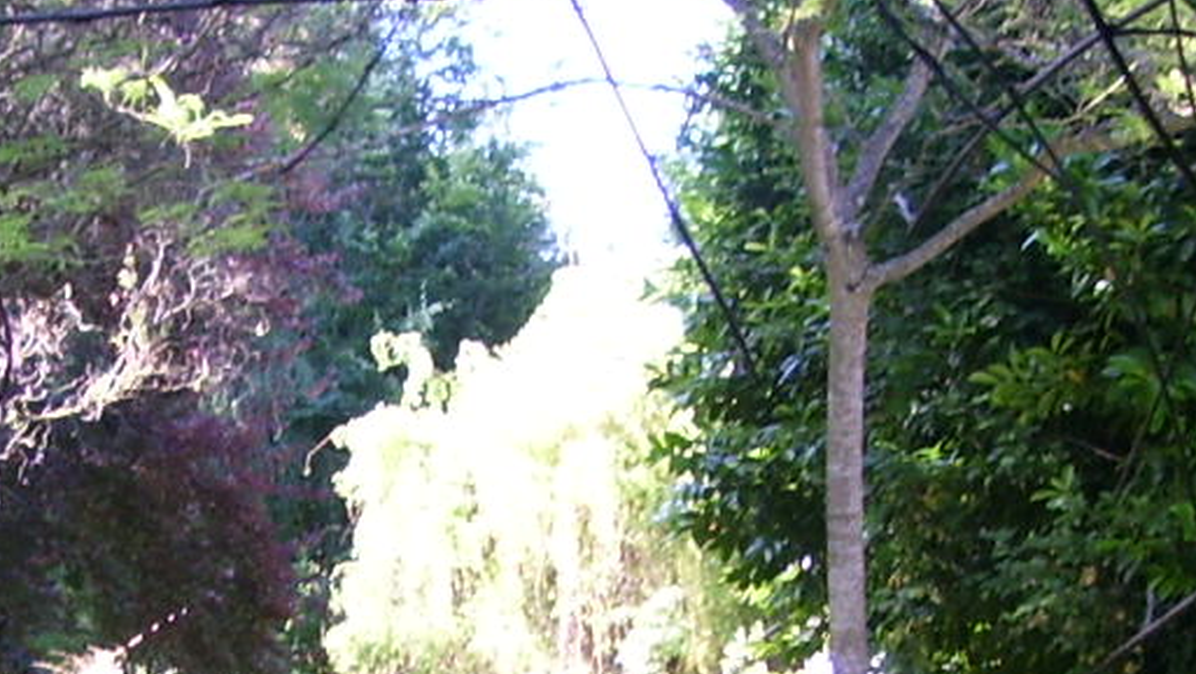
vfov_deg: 9.2
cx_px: 242
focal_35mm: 130
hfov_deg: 16.4
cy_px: 851
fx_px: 4124
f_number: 2.7
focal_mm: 6
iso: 80
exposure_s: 1/90
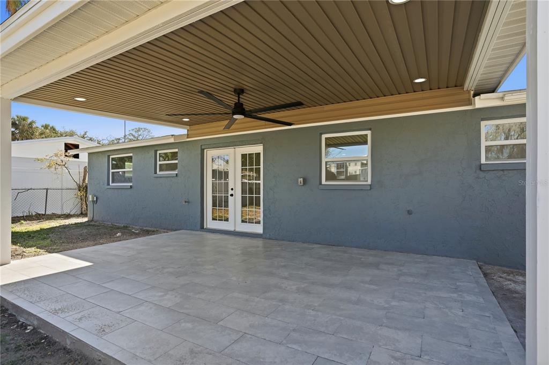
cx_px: 274
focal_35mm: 17
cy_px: 182
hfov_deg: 93.3
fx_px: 259
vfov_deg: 70.3
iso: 800
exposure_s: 1/8000
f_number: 5.6
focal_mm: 17
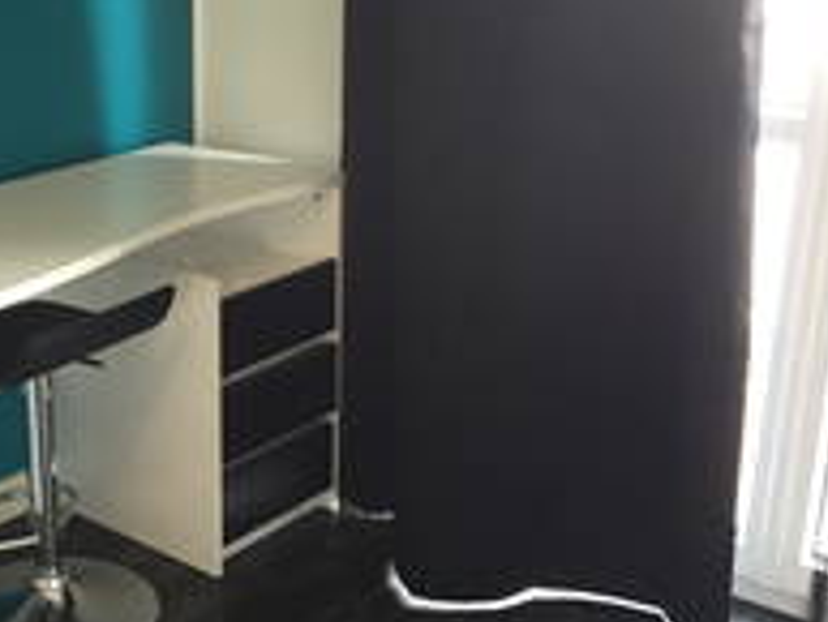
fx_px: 1292
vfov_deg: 27.1
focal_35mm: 54
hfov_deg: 34.2
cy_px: 322
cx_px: 137
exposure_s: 1/33
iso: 125
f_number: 2.2
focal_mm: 4.15
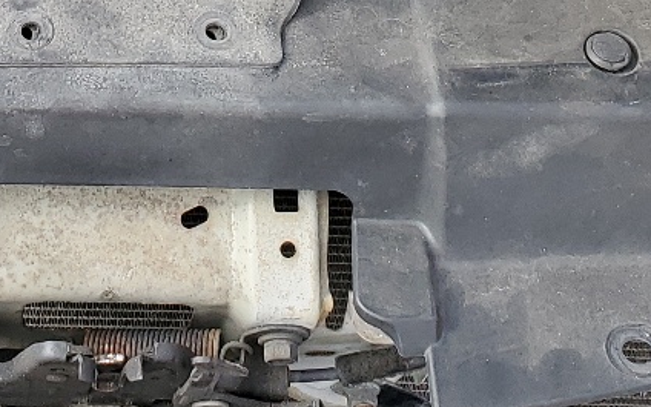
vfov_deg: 11.4
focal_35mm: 104
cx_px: 40
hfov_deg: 19.6
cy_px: -387
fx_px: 1845
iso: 50
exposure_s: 1/278
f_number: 1.5
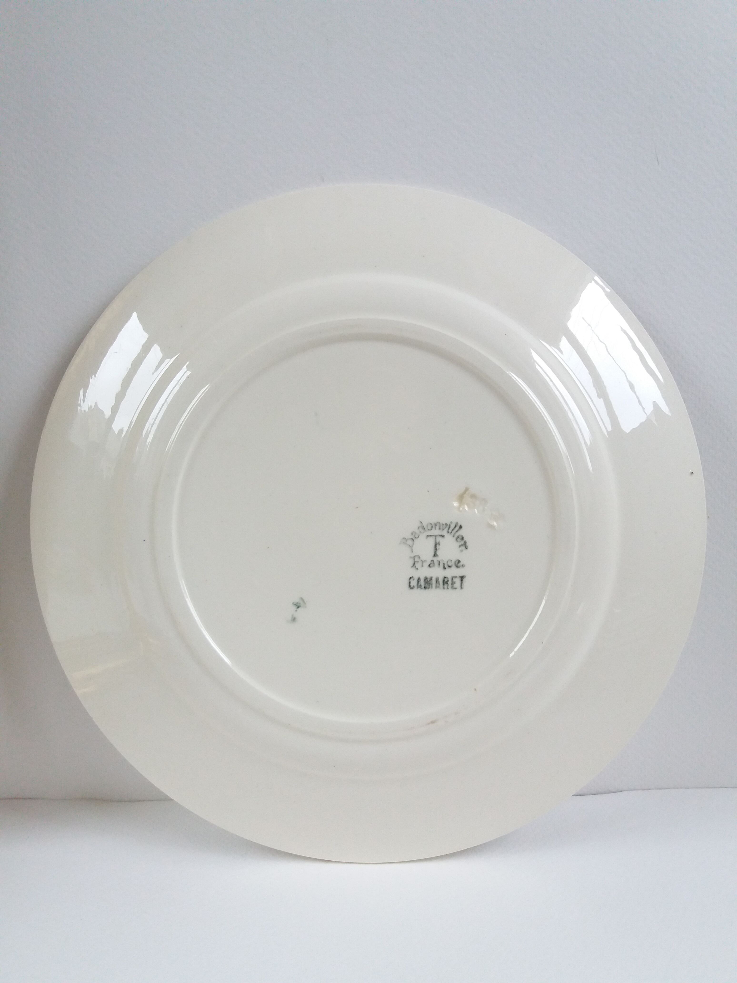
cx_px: 368
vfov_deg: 63.4
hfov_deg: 49.7
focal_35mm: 28
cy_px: 492
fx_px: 795
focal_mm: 3.7
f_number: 1.9
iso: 200
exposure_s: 1/241
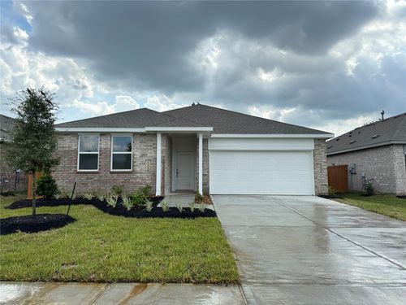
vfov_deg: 56.8
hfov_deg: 71.6
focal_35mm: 24
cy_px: 152
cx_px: 203
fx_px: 281
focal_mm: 6.76
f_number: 1.78
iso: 80
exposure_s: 1/1456
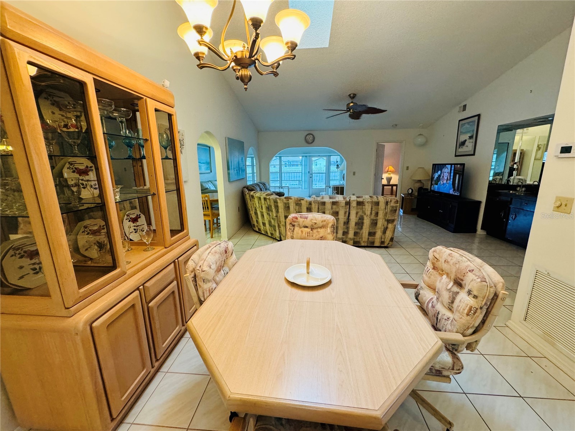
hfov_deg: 102.1
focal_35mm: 14
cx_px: 288
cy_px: 216
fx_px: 233
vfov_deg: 85.7
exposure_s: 1/60
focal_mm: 2.22
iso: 250
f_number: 2.2
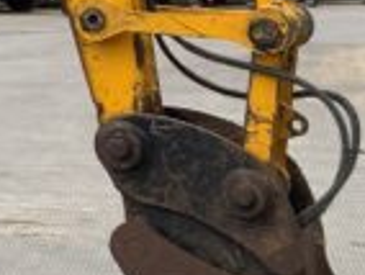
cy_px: -164
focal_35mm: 209
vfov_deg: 7.0
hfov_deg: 8.8
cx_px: -411
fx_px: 2207
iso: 16
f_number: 1.8
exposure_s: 1/997
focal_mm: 3
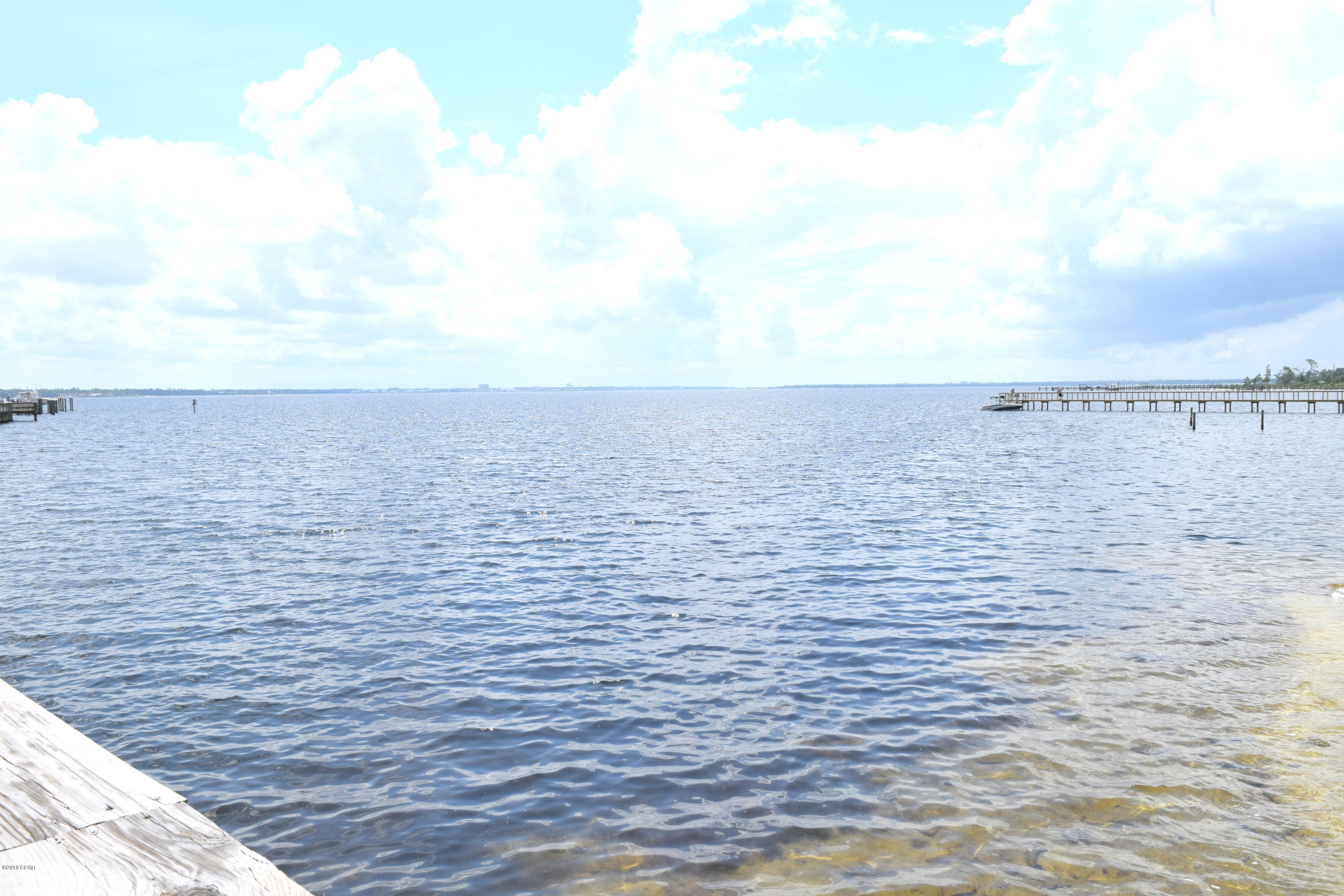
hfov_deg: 67.4
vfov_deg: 47.9
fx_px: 1008
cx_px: 672
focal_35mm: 27
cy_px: 448
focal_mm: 18
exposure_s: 1/500
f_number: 11
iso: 200
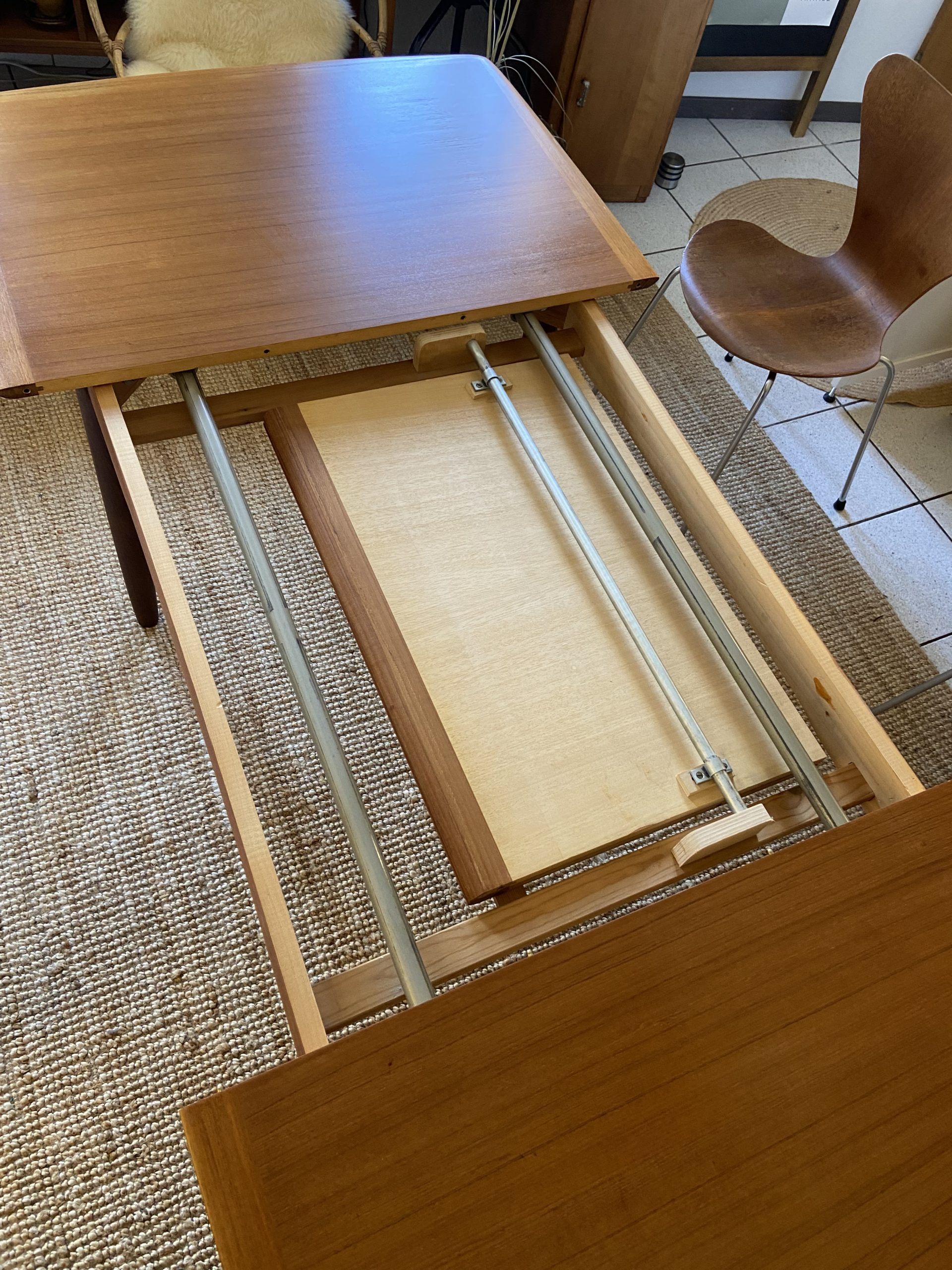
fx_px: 953
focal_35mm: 26
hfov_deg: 53.1
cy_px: 635
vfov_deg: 67.3
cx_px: 476
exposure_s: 1/50
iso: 125
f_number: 1.8
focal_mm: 4.25
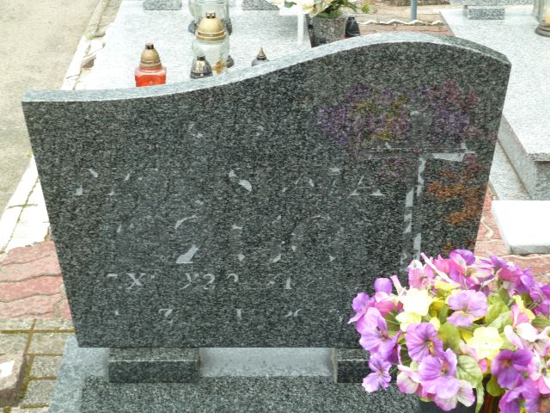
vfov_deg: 20.4
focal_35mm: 72
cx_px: 275
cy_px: 206
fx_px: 1144
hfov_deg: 27.0
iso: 80
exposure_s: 1/50
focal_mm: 11.9
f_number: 4.1
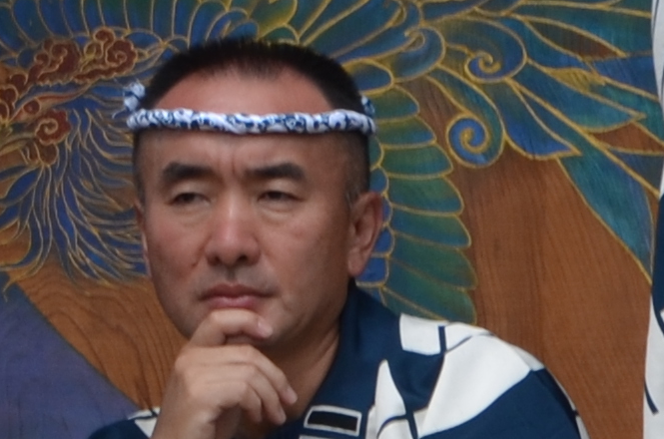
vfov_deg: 2.5
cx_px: -292
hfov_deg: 3.7
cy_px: -374
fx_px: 10231
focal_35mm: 556
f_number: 8
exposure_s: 1/250
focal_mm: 50
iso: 125
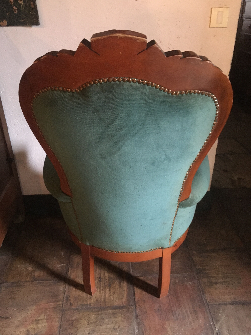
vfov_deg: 61.7
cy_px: 168
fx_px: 280
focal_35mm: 29
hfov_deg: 48.2
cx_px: 126
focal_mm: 4.15
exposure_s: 1/17
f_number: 2.2
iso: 400
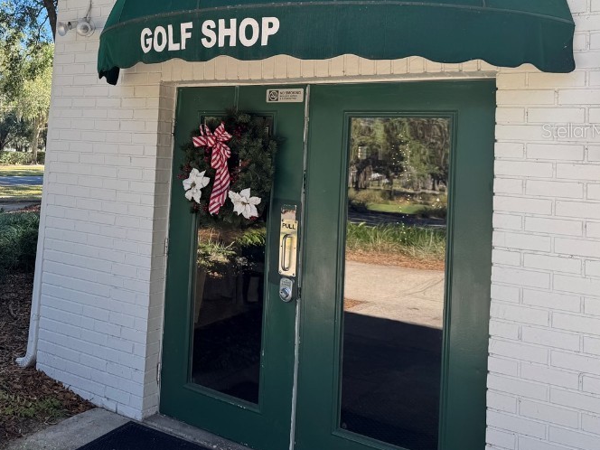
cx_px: 164
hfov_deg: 48.6
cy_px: 130
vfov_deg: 38.0
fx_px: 641
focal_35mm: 37
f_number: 1.78
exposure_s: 1/527
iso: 80
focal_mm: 6.76
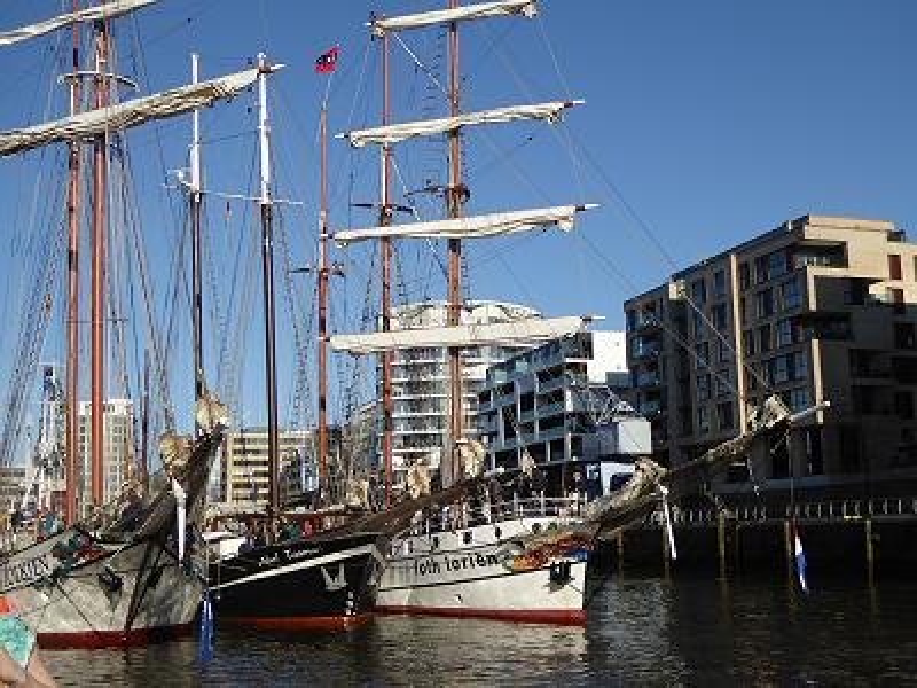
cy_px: 344
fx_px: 1219
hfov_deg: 41.2
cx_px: 458
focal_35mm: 46
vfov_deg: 31.5
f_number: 3.9
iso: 100
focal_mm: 7.8
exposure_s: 1/1000
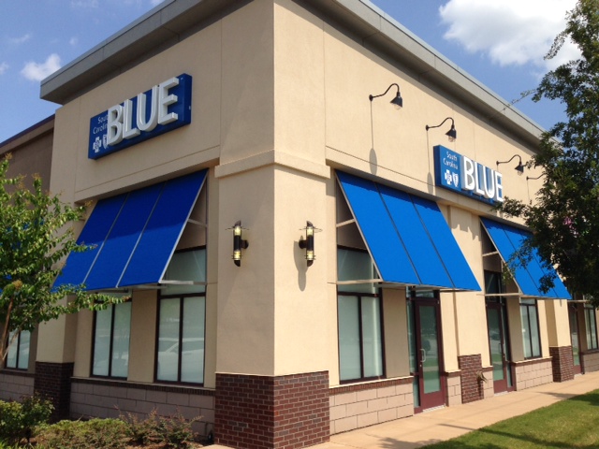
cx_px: 300
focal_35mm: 33
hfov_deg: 55.4
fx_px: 571
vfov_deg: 42.9
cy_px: 224
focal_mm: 4.12
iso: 50
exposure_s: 1/2008
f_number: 2.4
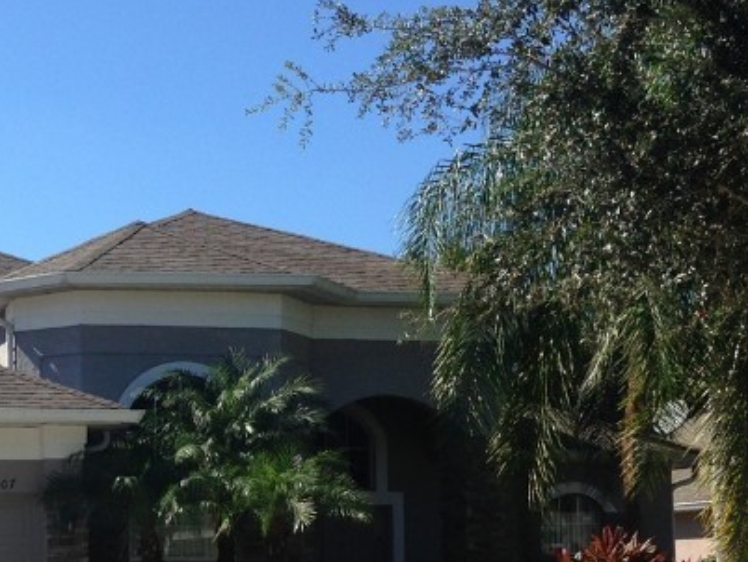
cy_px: 534
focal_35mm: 84
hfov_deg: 22.5
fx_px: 1816
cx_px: 32
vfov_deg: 17.3
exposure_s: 1/1355
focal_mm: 4.12
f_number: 2.4
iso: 50
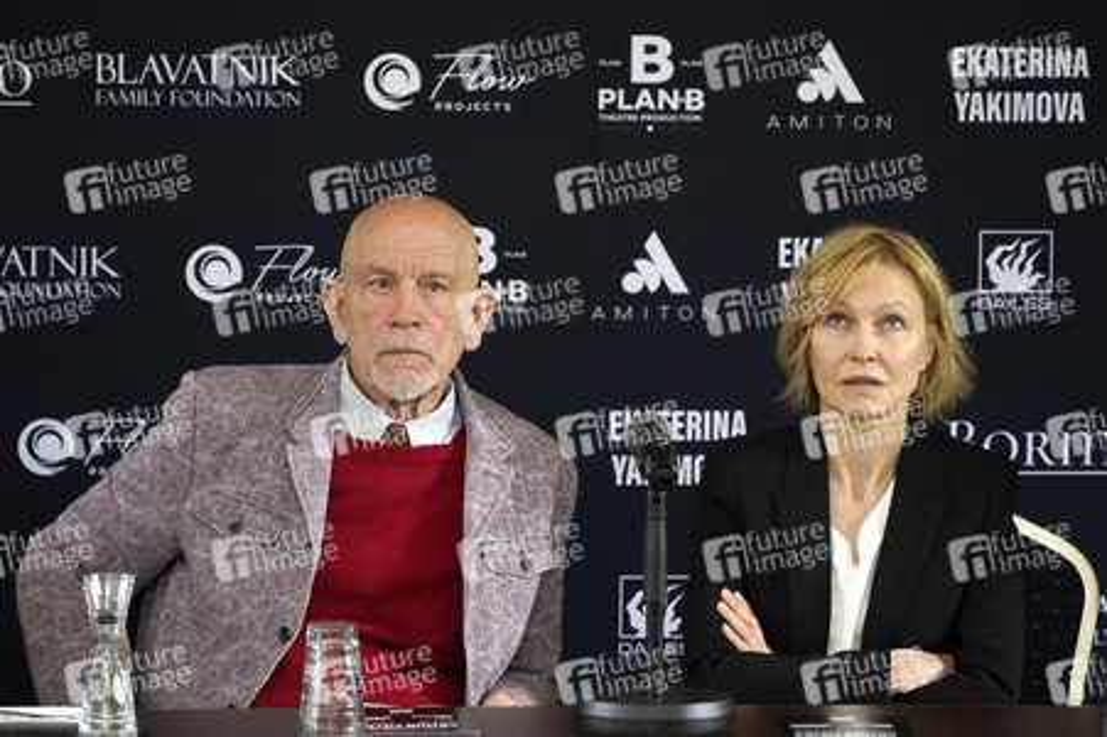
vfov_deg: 6.9
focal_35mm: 200
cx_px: 554
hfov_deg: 10.3
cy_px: 368
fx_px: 6145
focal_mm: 200
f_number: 5.6
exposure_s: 1/160
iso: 3200
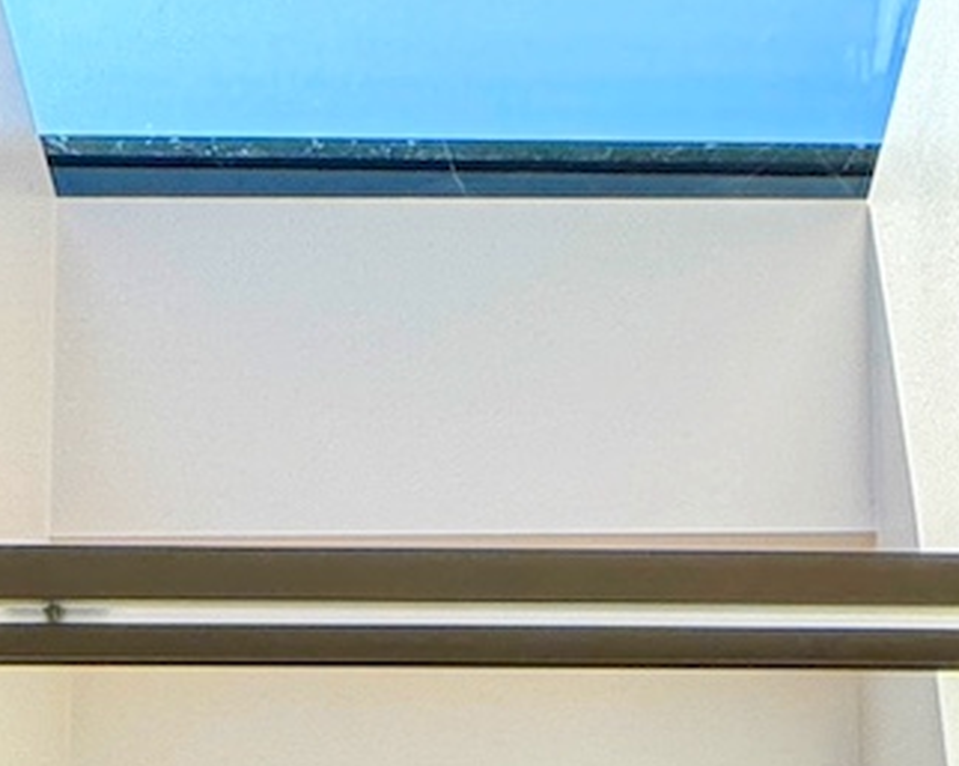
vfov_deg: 12.8
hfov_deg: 27.9
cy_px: 2092
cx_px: 485
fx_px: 1928
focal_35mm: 68
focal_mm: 2.22
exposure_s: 1/445
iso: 40
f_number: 2.2
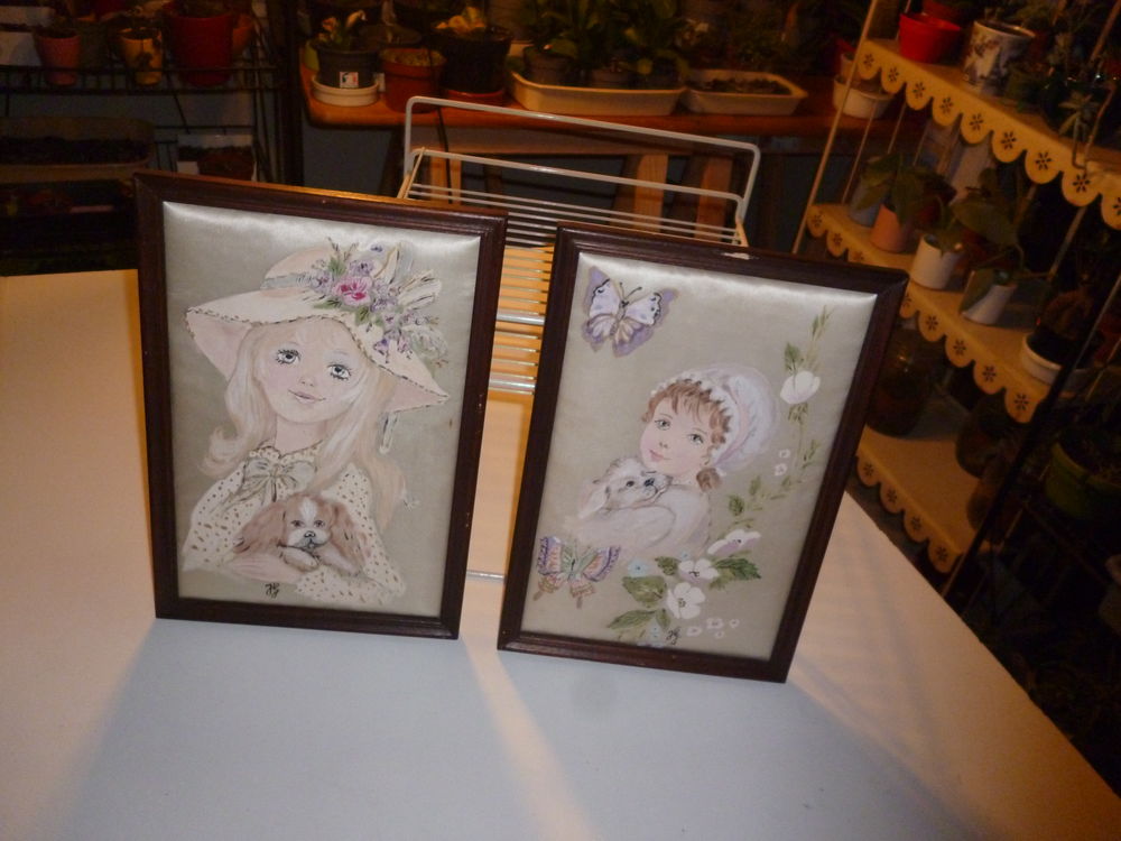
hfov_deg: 63.4
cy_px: 420
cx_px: 560
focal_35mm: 28
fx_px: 907
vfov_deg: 49.7
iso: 400
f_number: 3.1
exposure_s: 1/60
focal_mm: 5
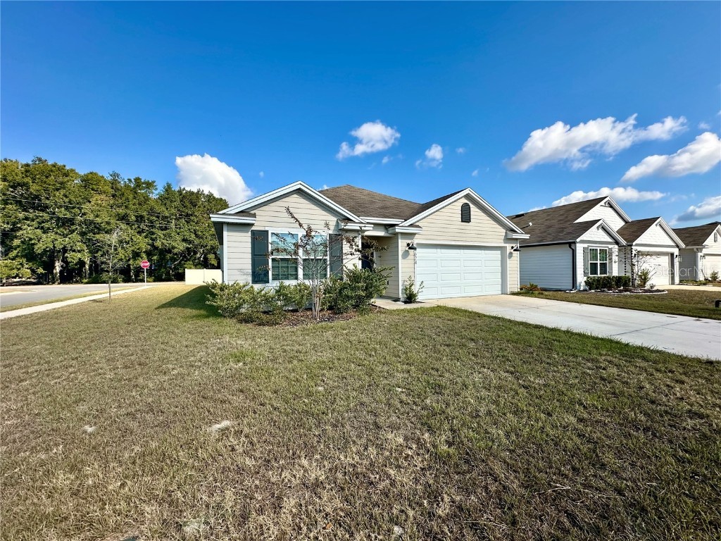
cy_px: 270
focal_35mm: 14
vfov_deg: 85.7
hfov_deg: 102.1
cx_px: 360
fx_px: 292
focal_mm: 2.22
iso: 50
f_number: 2.2
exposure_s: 1/1984
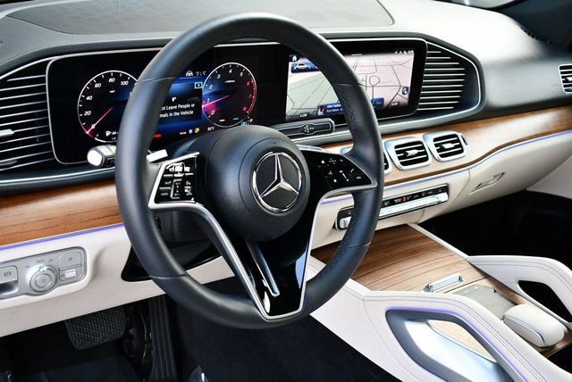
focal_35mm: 42
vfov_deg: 32.0
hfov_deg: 46.4
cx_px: 286
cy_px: 191
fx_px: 668
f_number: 3.8
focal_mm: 21
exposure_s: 1/250
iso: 720
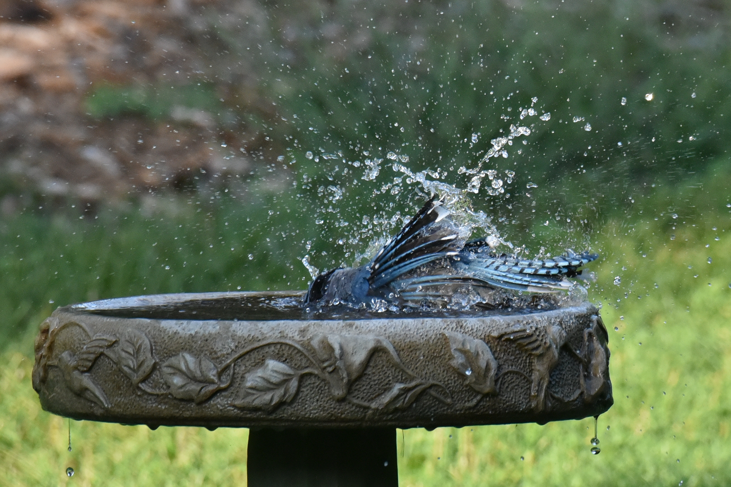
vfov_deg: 3.1
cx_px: 366
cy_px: 244
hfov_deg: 4.6
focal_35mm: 450
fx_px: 9134
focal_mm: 450
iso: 2500
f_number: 9
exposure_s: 1/1000
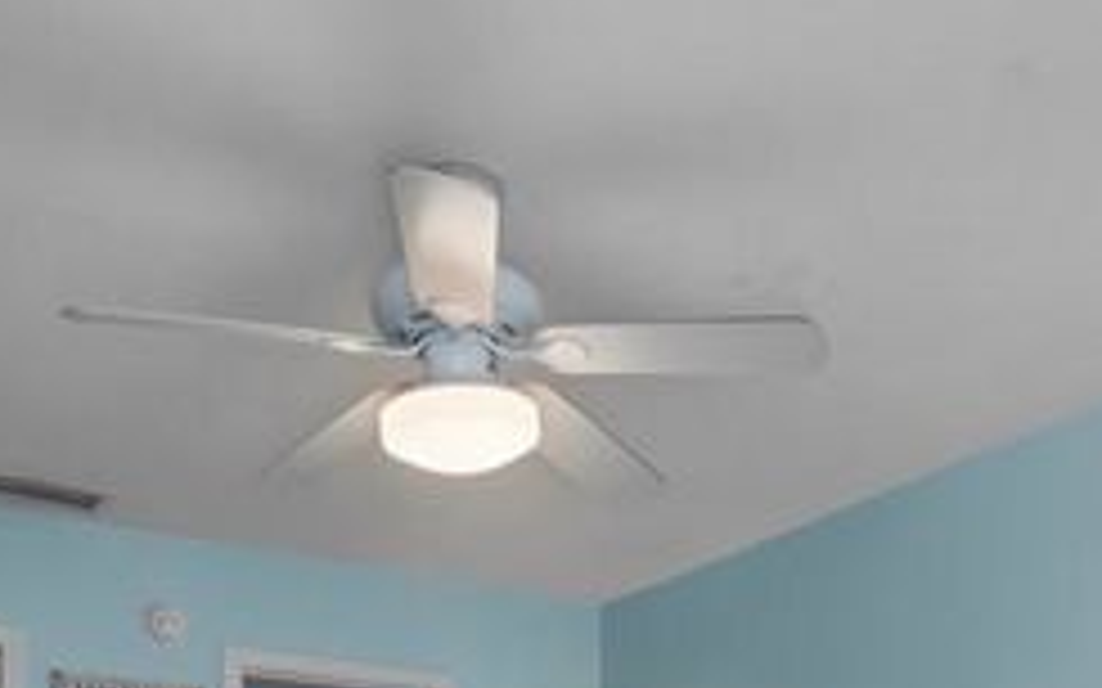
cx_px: 623
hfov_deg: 45.2
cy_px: 949
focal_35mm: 44
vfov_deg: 24.5
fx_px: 1321
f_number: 8
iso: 320
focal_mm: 15
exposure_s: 1/6
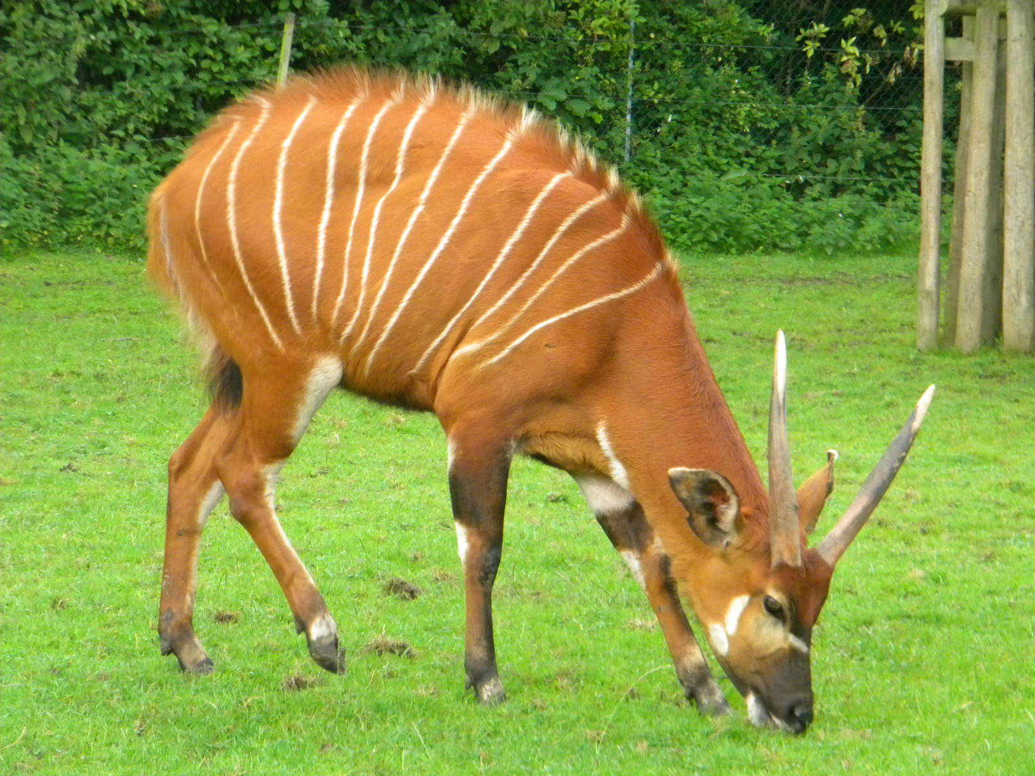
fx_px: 4455
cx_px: 518
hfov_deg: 13.3
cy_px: 388
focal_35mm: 149
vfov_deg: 10.0
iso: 400
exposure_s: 1/165
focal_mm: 26.8
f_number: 5
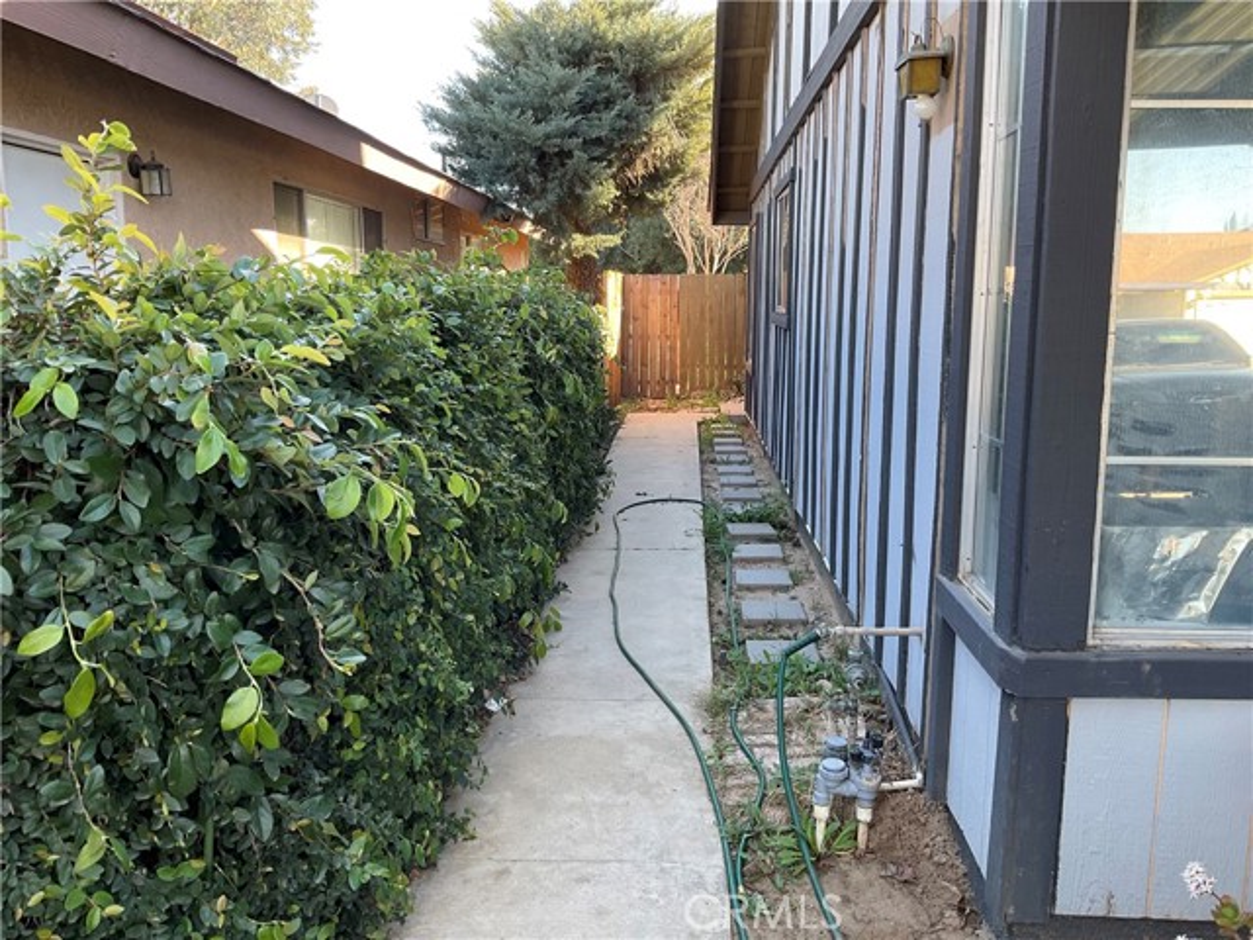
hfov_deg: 61.7
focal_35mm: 29
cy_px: 470
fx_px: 1050
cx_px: 626
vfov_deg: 48.2
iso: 40
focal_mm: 3
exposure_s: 1/120
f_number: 1.8
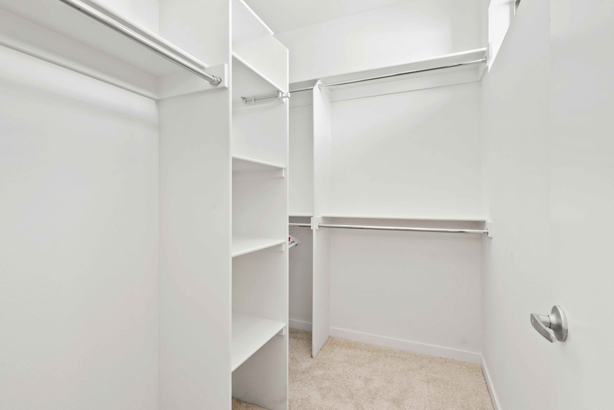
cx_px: 307
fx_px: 290
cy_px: 205
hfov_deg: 93.2
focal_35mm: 17
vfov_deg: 70.5
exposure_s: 1/6
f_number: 9
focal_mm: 17
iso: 640
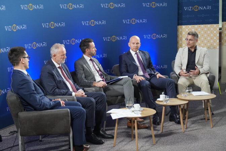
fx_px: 461
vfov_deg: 18.5
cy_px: 76
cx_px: 113
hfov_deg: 27.5
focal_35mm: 74
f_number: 4
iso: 2500
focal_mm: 49
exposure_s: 1/160
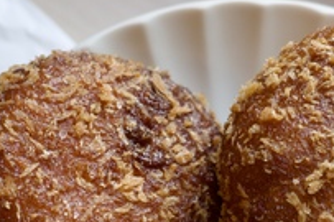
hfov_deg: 16.0
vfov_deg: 10.4
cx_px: 174
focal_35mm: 128
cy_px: 308
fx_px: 1187
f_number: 2.8
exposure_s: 1/40
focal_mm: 26
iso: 400
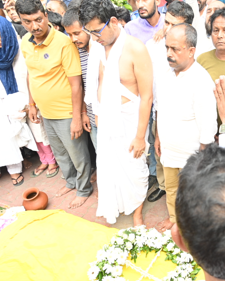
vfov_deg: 52.8
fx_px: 283
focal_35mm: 34
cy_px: 140
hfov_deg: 40.4
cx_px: 198
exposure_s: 1/200
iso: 1250
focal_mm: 24
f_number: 6.3
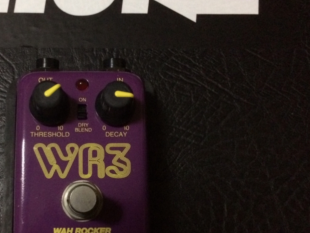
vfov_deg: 30.1
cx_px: 84
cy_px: 147
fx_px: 430
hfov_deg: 38.8
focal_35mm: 48
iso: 500
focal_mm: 4.15
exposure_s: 1/17
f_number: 2.2
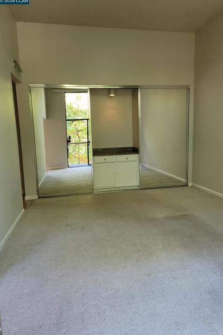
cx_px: 129
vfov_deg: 67.4
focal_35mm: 27
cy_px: 171
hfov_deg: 47.8
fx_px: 251
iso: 320
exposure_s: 1/120
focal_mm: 7
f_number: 1.8
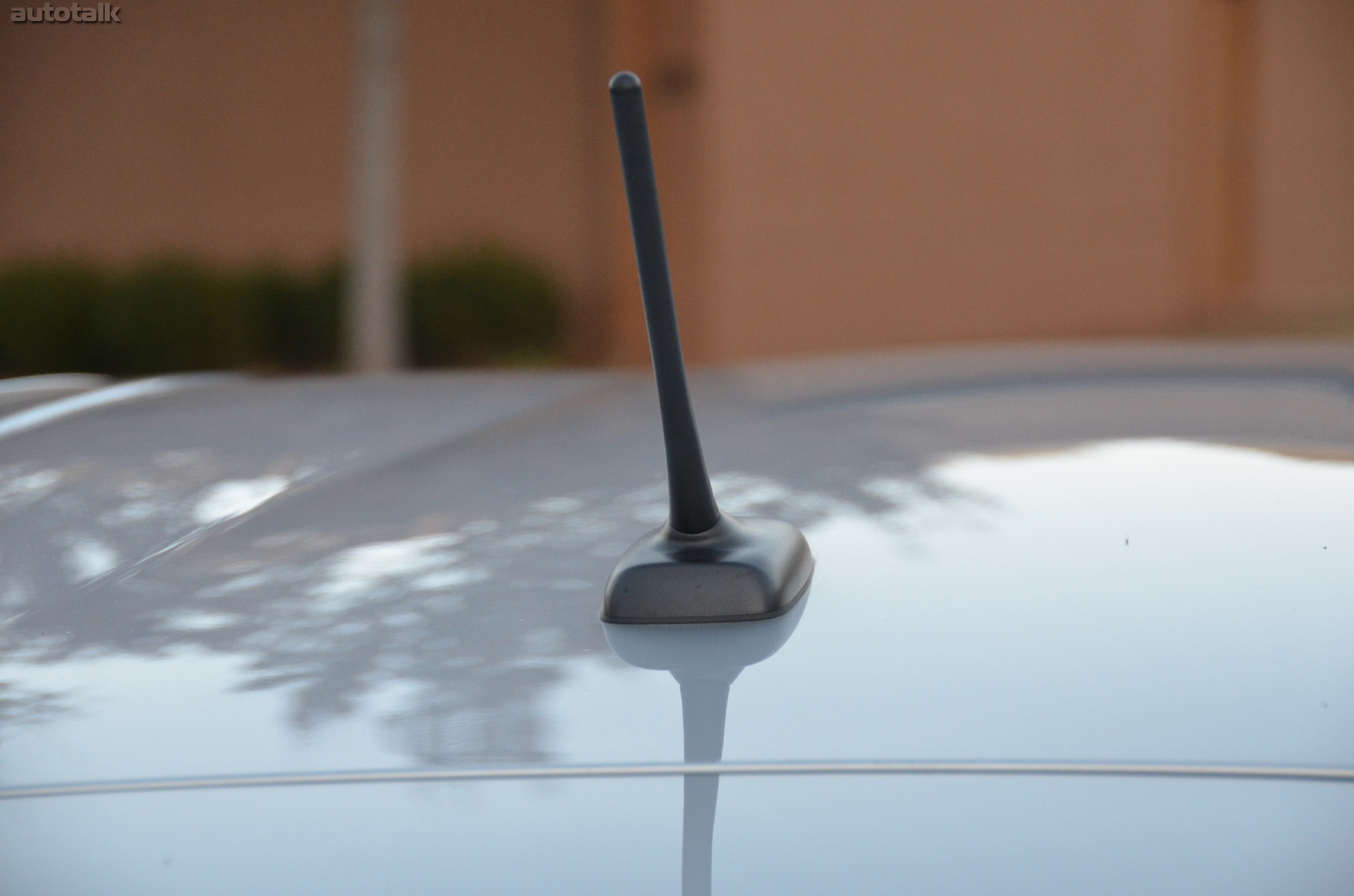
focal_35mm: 135
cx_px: 677
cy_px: 448
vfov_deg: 10.1
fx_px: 5067
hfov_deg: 15.2
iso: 1600
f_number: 5.3
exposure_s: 1/500
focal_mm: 90
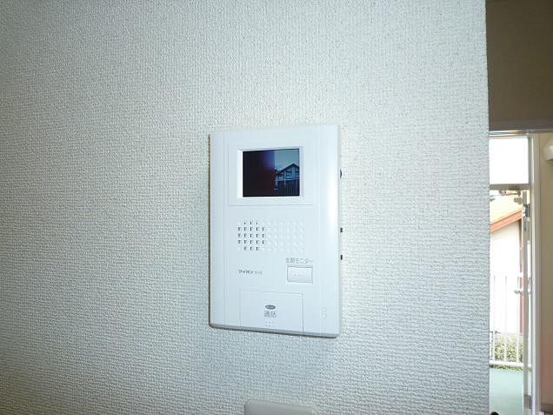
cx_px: 276
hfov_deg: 69.4
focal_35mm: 25
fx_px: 399
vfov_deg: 54.9
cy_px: 208
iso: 100
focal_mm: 4.4
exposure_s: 1/50
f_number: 2.8
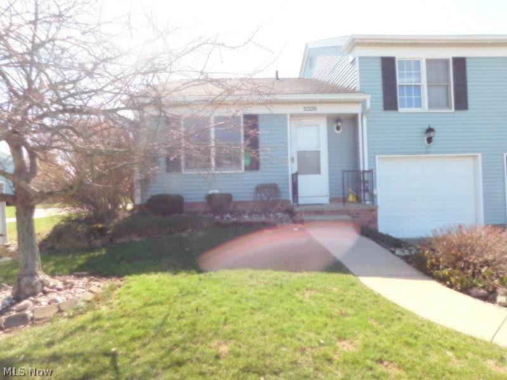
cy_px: 190
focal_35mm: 23
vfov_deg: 58.9
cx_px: 254
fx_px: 337
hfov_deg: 73.9
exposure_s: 1/500
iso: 125
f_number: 3
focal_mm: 4
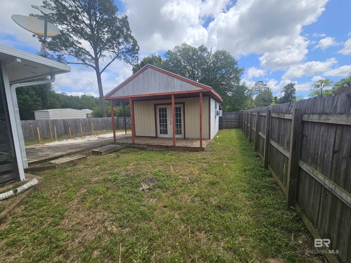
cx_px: 176
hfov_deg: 106.2
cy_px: 132
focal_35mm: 13
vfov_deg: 89.9
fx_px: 132
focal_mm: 2.2
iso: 50
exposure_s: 1/1967
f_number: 2.2
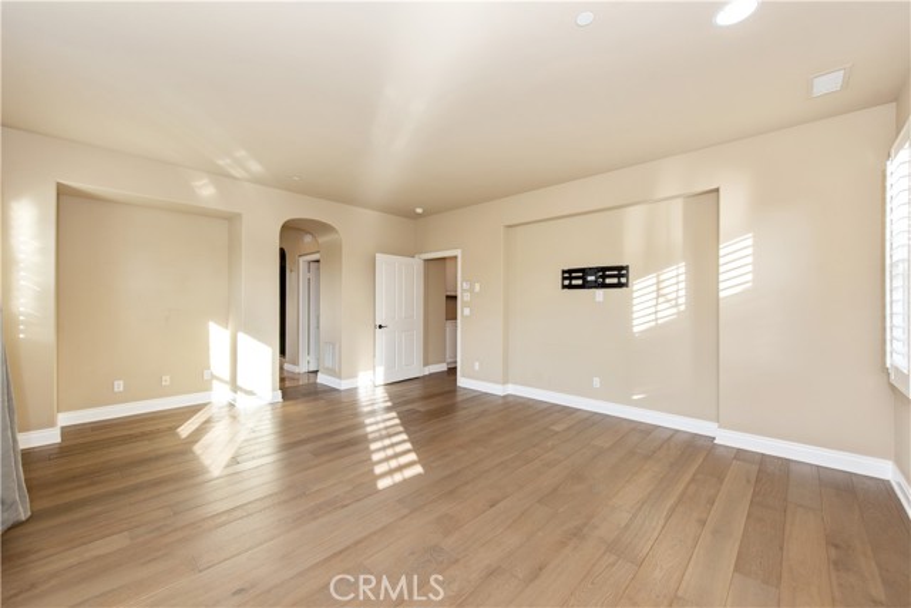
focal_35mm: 14
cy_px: 304
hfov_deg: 104.2
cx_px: 456
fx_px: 354
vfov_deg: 81.2
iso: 360
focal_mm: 14
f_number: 5.6
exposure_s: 1/125
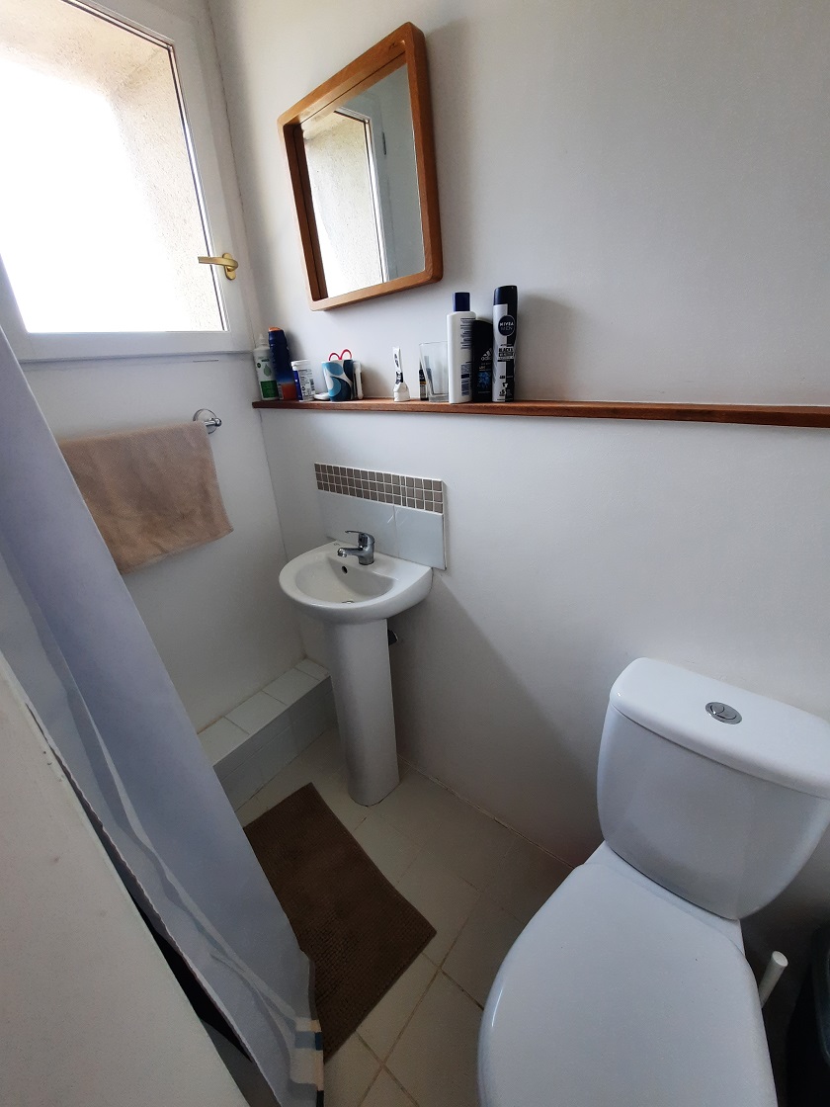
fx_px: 416
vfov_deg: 106.2
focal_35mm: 13
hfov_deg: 89.9
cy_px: 554
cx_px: 415
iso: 64
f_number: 2.2
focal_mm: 1.74
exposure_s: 1/100
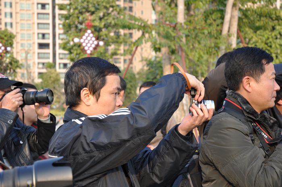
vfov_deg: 17.4
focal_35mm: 78
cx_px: 141
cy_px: 94
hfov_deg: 26.0
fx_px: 610
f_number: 5.6
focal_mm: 52
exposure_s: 1/125
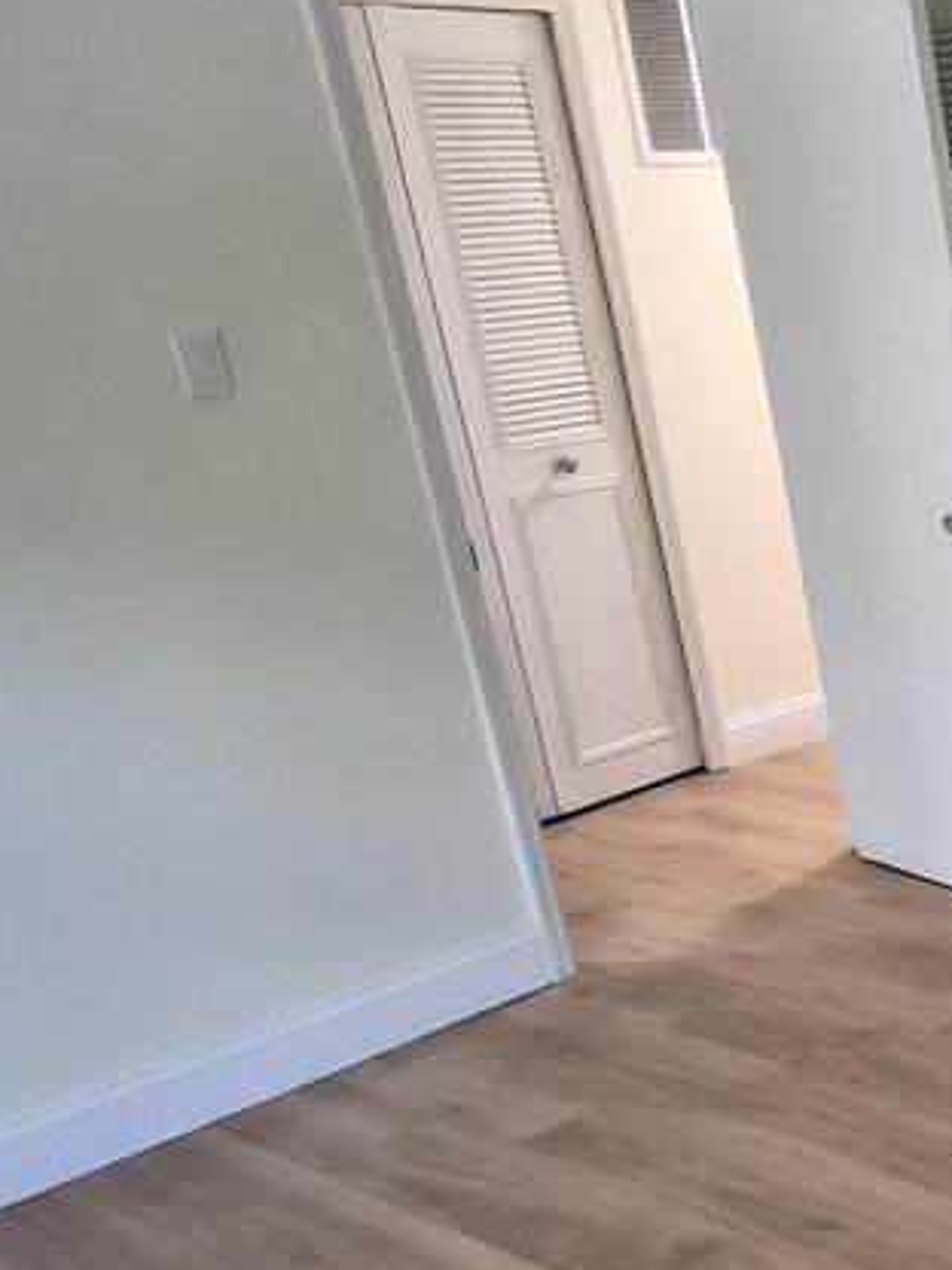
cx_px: 1681
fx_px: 1760
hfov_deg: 21.2
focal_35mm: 48
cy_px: 766
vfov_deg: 39.5
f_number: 2.2
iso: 640
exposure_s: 1/60
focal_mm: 1.7
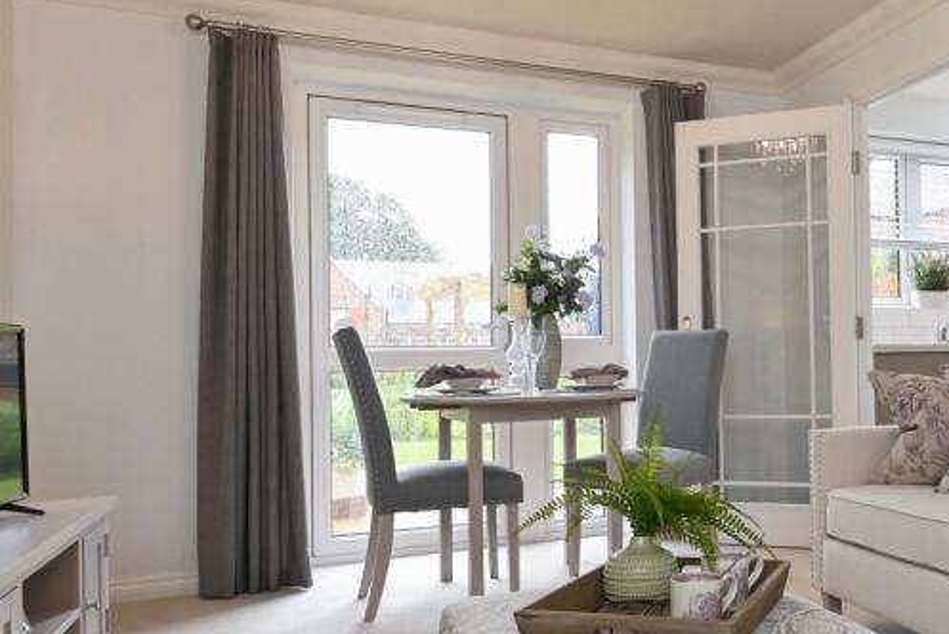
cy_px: 341
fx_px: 923
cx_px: 764
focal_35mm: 35
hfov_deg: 50.9
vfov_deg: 37.9
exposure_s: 1/80
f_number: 16
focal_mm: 17
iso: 3200
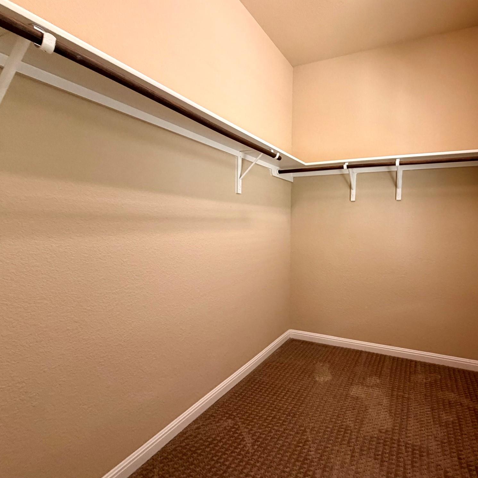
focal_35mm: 17
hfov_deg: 80.8
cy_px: 233
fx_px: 266
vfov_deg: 84.0
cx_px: 323
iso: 200
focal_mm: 2.22
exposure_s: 1/60
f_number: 2.2
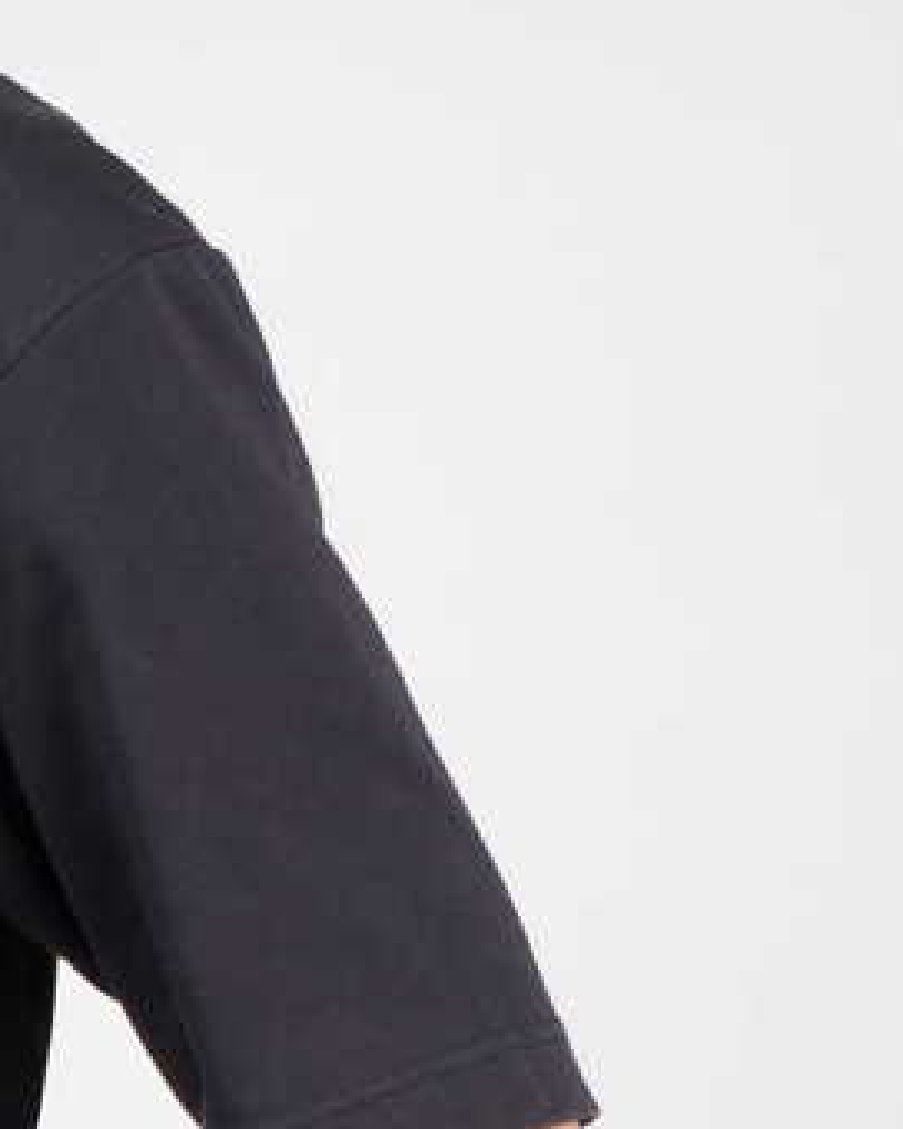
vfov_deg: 7.2
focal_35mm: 258
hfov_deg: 5.9
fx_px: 8619
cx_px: -697
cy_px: 2165
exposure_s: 1/160
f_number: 9
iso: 125
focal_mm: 39
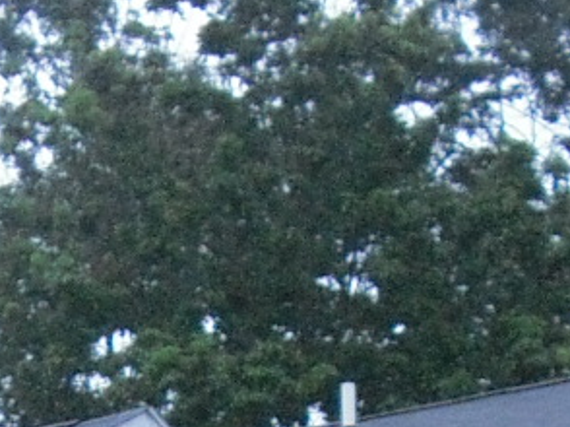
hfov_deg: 9.4
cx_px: -101
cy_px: 1116
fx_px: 3406
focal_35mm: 207
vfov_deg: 6.7
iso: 400
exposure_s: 1/125
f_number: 2.8
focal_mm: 6.2
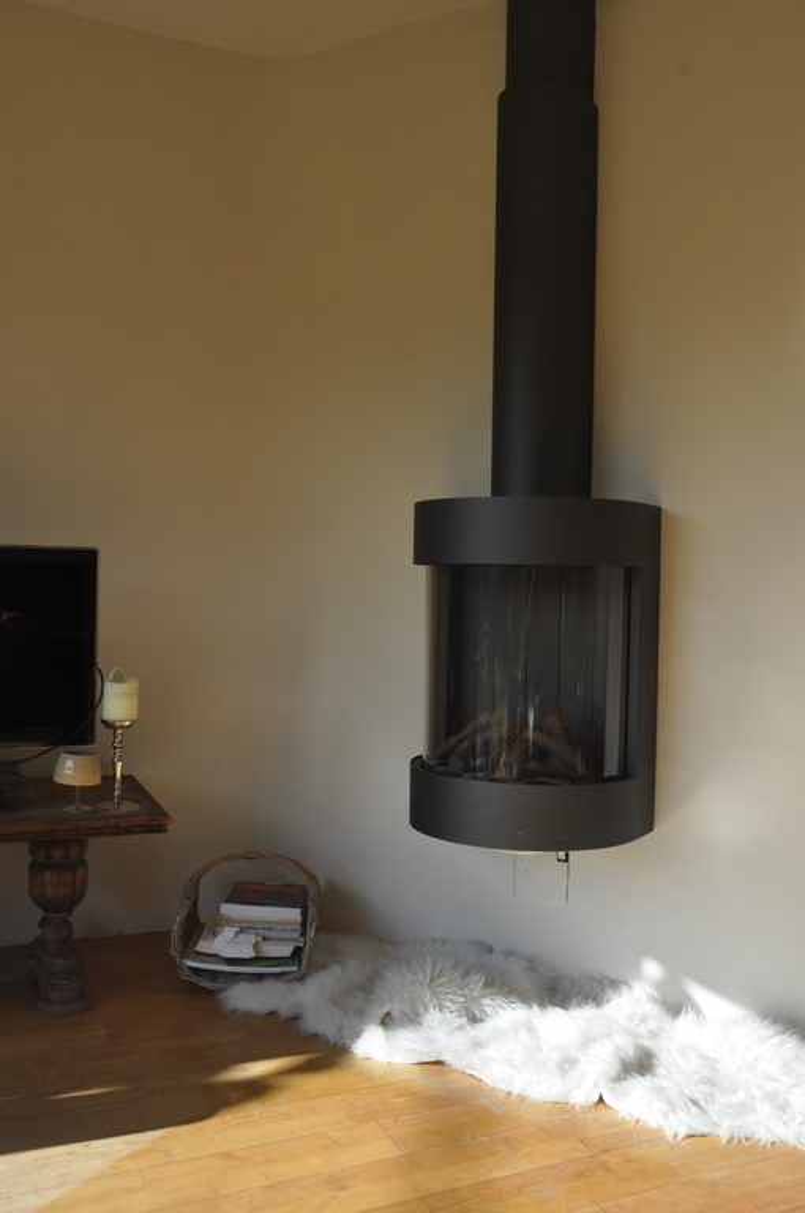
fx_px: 1059
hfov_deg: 41.6
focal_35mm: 32
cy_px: 606
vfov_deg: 59.6
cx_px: 402
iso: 200
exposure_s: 1/100
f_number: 10
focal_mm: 21
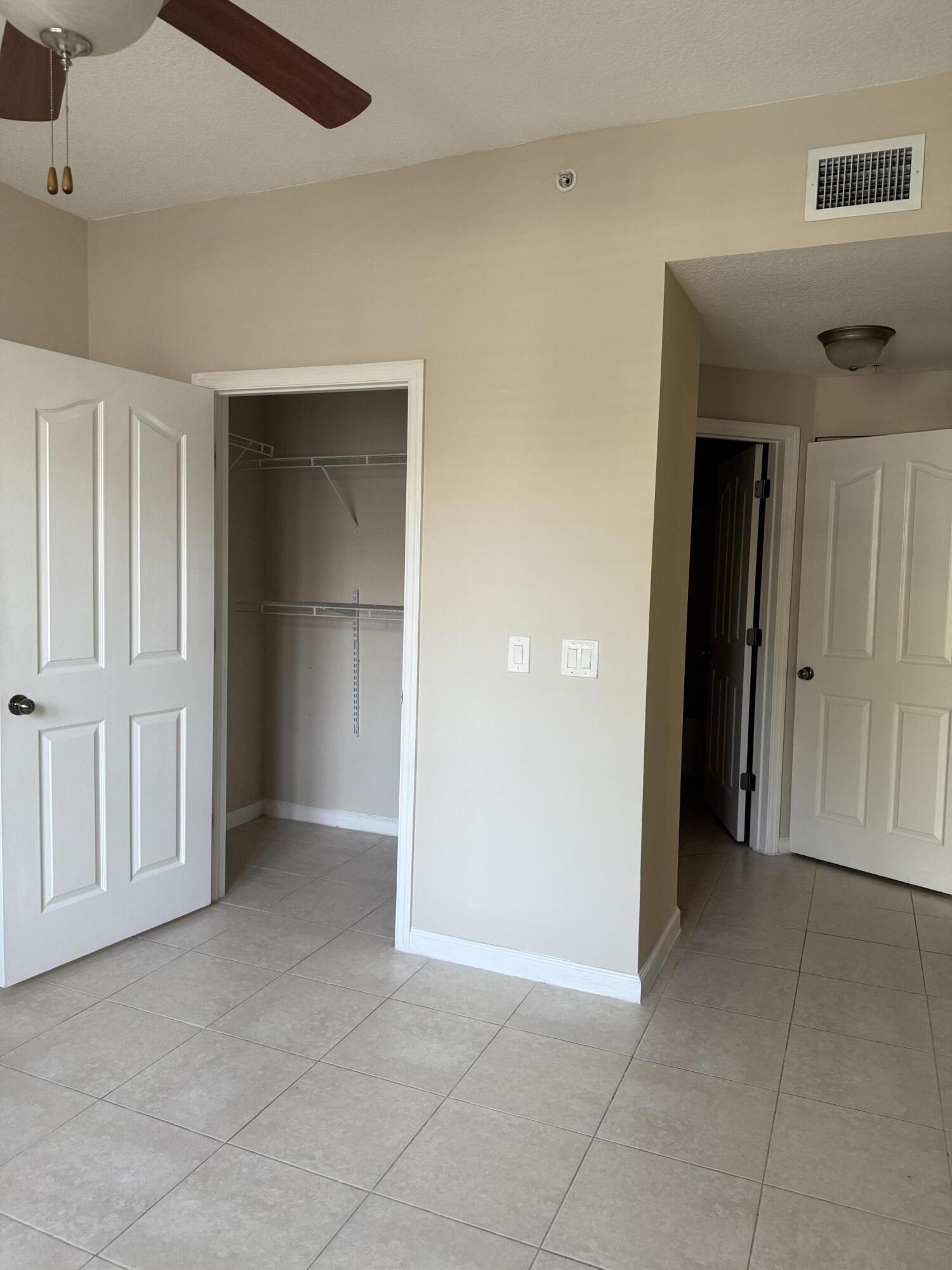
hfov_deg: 56.8
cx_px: 476
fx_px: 880
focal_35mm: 24
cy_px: 635
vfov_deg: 71.6
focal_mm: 6.76
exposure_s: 1/79
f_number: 1.78
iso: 200
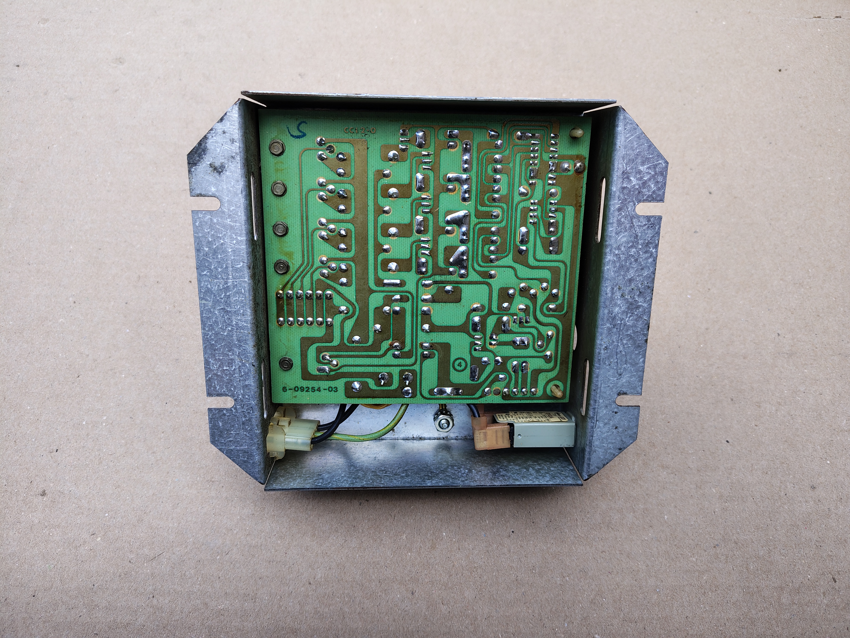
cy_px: 319
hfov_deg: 71.6
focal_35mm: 24
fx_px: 589
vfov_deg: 56.8
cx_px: 425
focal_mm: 5.56
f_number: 1.8
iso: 100
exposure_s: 1/364
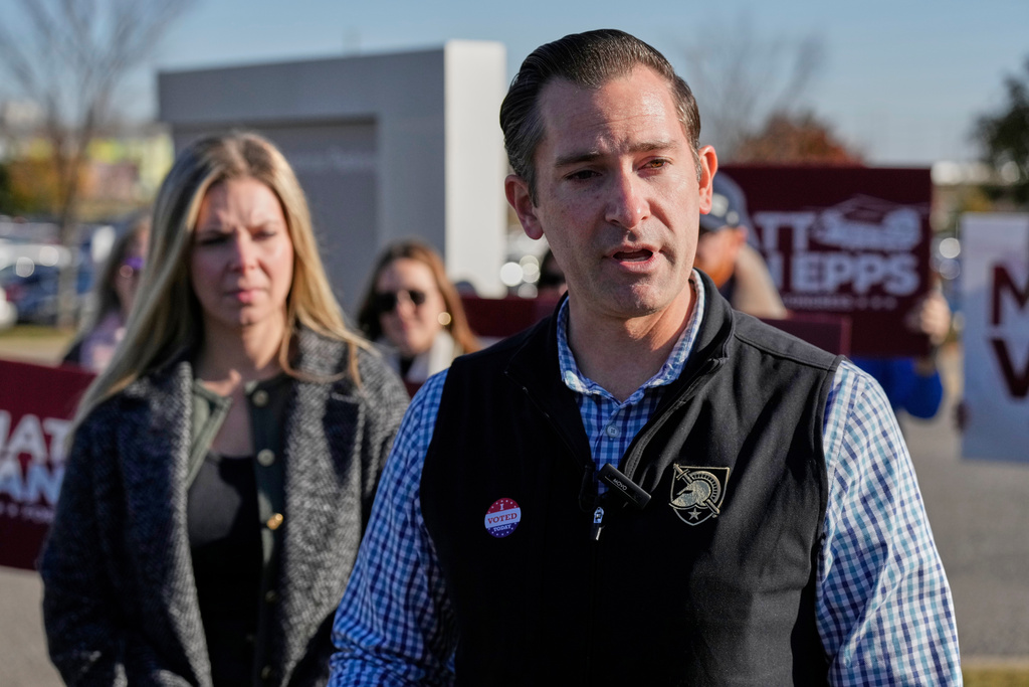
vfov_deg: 19.5
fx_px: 2001
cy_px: 344
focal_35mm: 70
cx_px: 514
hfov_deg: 28.8
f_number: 4
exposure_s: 1/12800
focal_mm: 70
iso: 1250
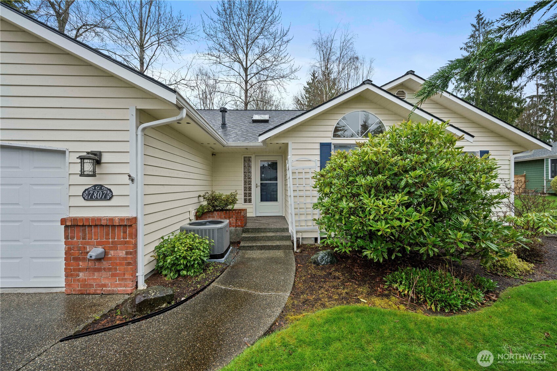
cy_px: 186
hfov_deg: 104.3
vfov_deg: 81.2
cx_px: 278
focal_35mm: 14
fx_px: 217
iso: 200
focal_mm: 14
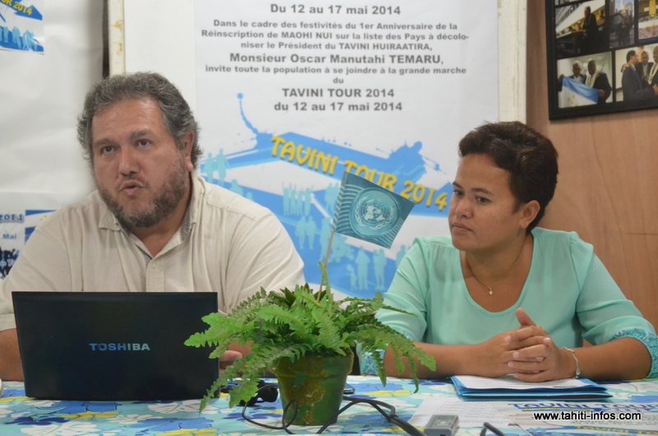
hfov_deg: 29.9
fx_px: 1231
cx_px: 329
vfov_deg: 20.1
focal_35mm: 68
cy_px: 218
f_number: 4.8
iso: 2500
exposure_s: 1/40
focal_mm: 45
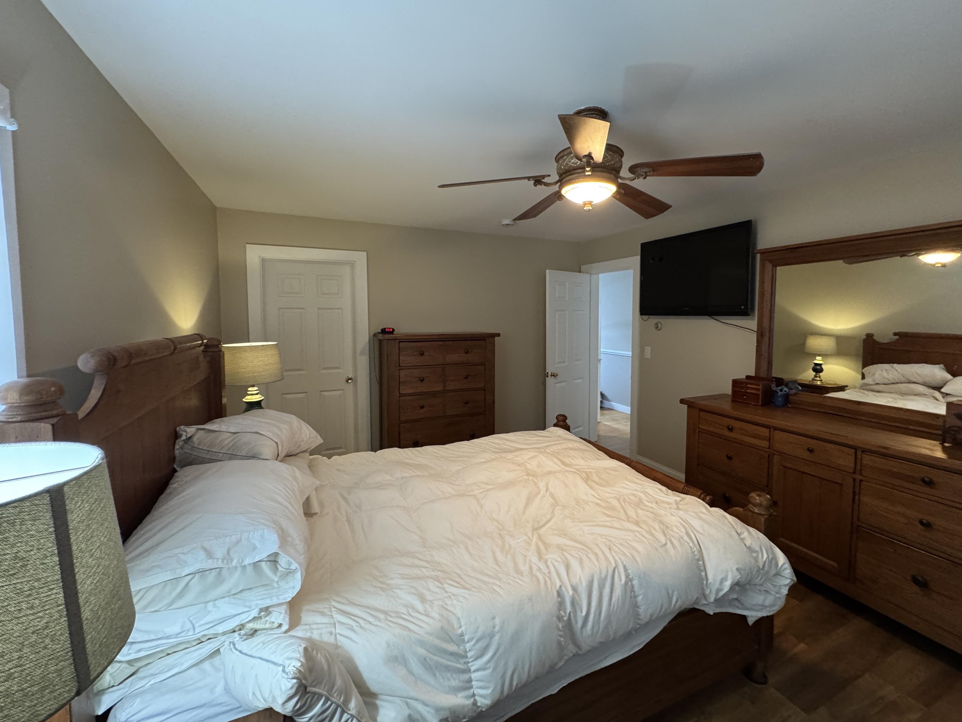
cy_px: 338
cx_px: 506
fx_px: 417
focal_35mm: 15
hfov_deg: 98.1
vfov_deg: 81.6
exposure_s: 1/60
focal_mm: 2.22
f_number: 2.2
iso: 500
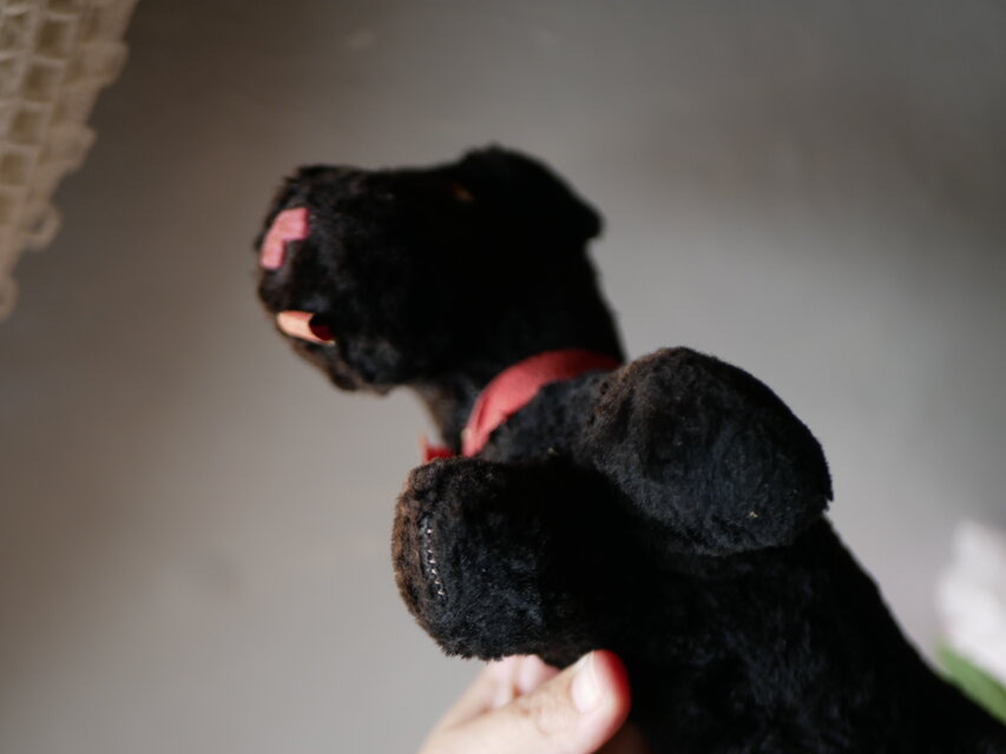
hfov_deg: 38.2
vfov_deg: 29.1
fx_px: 1453
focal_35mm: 50
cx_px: 503
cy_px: 377
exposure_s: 1/125
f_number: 1.7
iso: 250
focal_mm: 25
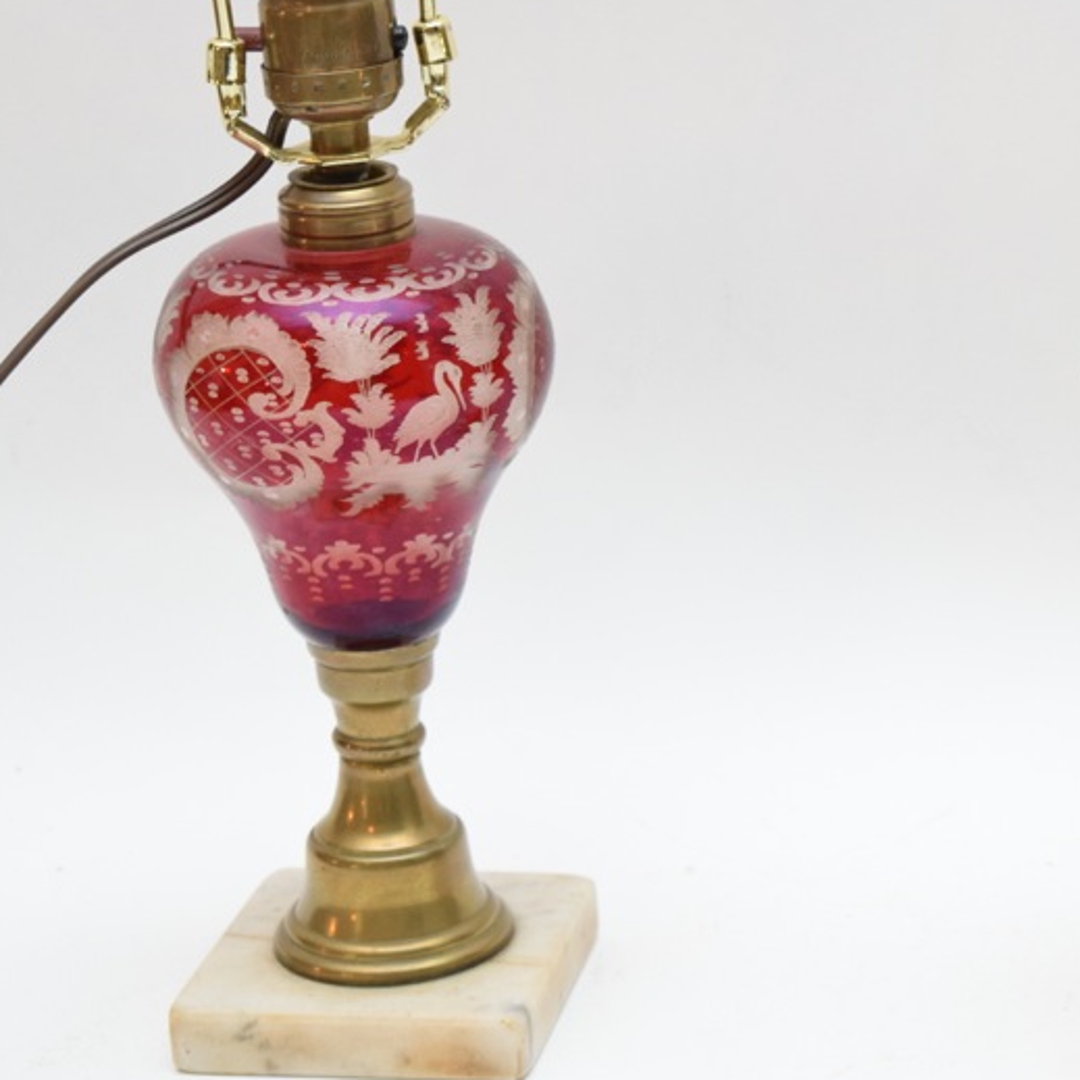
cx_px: 832
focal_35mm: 118
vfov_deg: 14.8
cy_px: 496
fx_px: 4165
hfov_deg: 14.7
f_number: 5.3
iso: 1250
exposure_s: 1/60
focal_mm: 48
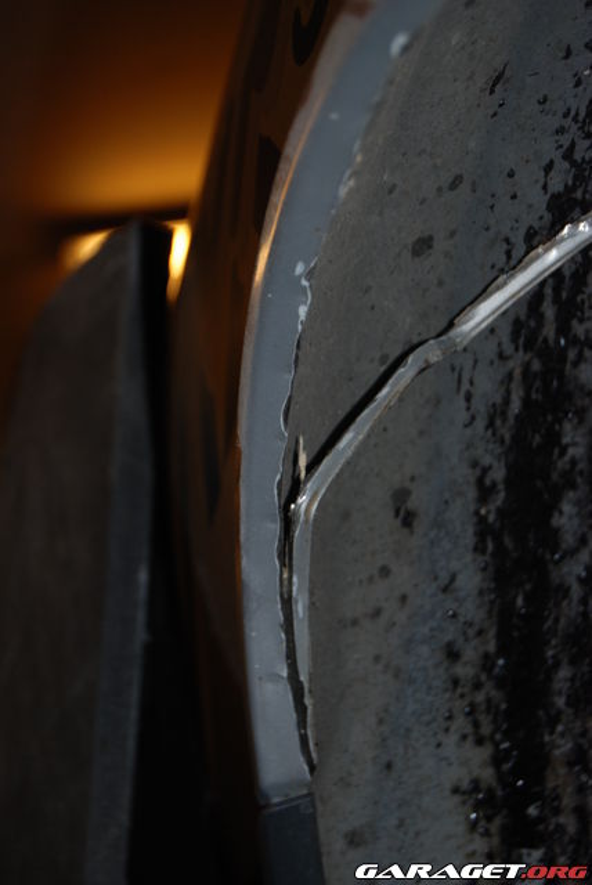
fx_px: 2030
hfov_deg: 16.6
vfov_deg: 24.6
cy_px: 442
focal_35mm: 82
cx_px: 296
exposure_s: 1/60
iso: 200
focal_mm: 55
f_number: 5.6
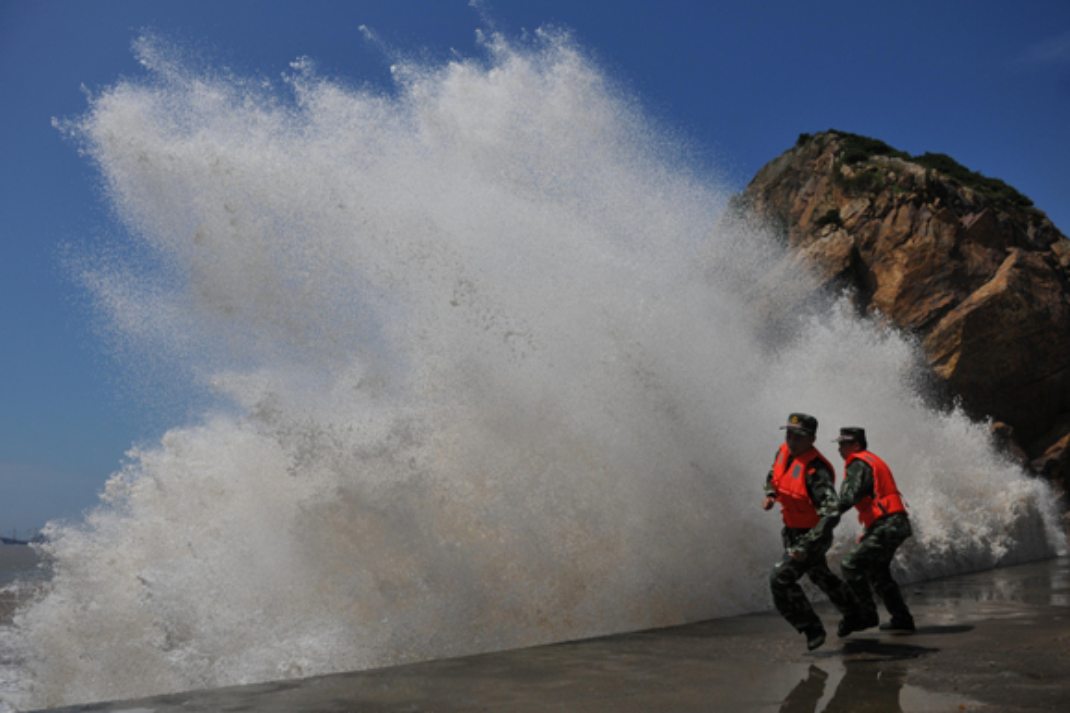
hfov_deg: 65.5
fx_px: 832
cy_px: 356
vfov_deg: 46.4
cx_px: 531
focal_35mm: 28
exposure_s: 1/3200
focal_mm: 18
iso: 200
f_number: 4.5
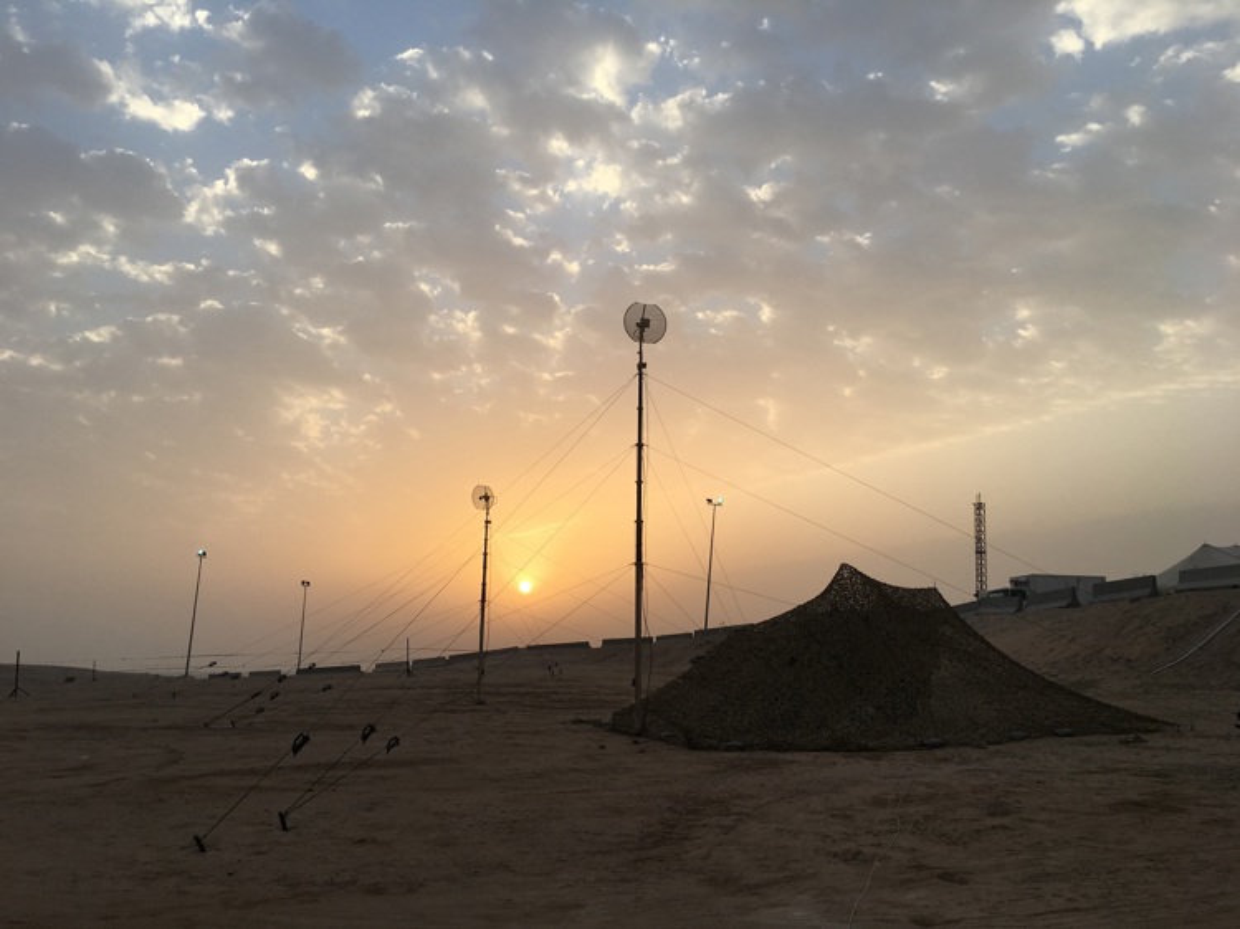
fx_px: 1038
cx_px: 620
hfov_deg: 61.7
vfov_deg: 48.2
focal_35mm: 29
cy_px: 464
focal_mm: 4.15
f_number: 2.2
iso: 25
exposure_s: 1/569
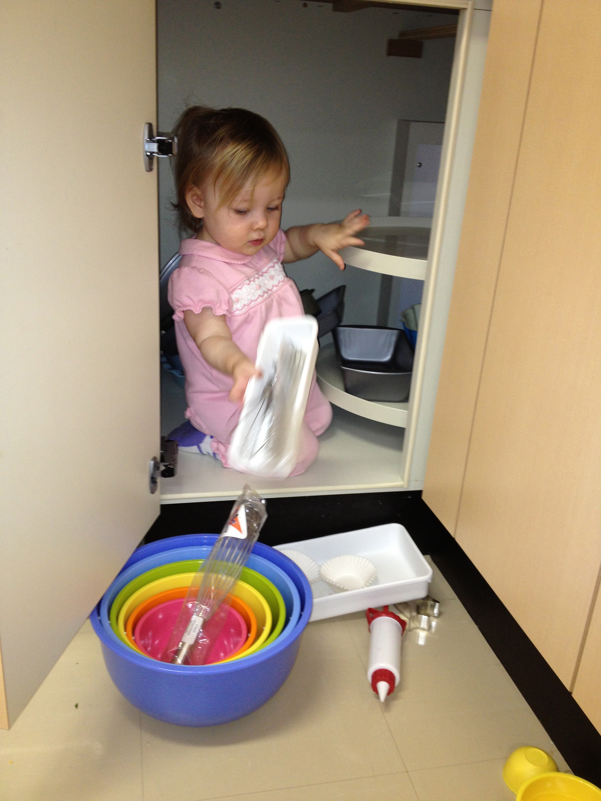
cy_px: 400
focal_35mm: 35
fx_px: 810
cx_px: 300
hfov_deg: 40.7
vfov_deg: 52.6
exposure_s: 1/20
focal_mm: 4.28
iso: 80
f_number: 2.4
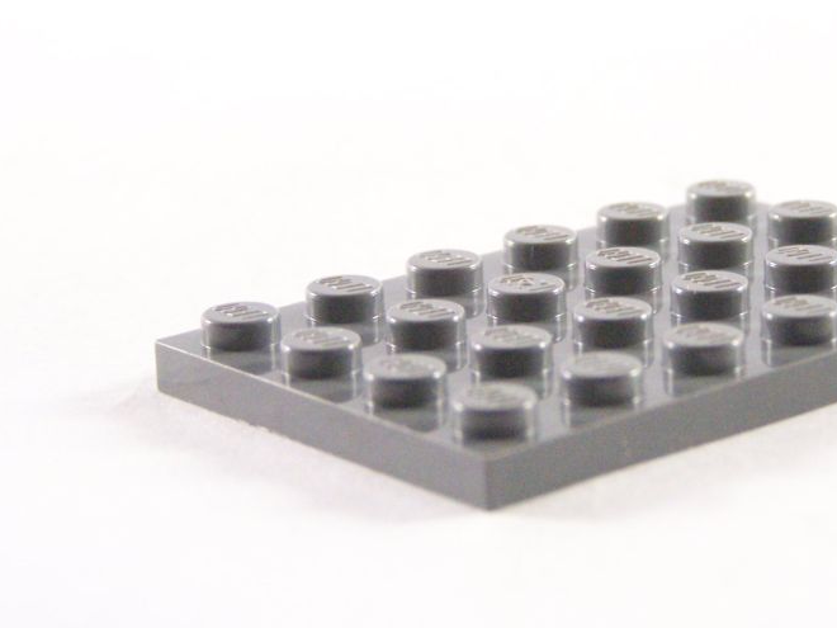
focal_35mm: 163
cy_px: 242
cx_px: 626
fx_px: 3941
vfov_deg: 9.1
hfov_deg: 12.1
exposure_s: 1/60
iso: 400
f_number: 3.2
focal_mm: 17.5
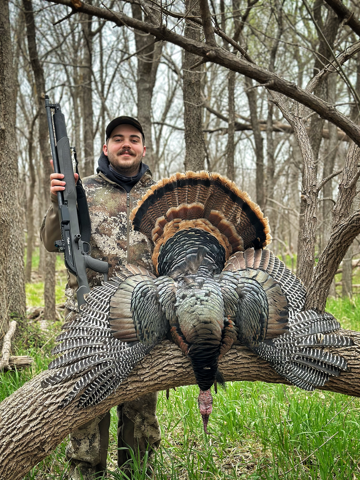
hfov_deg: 30.3
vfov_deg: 39.7
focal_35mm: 48
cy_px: 240
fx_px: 666
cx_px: 180
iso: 80
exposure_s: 1/368
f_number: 1.78
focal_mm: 6.86
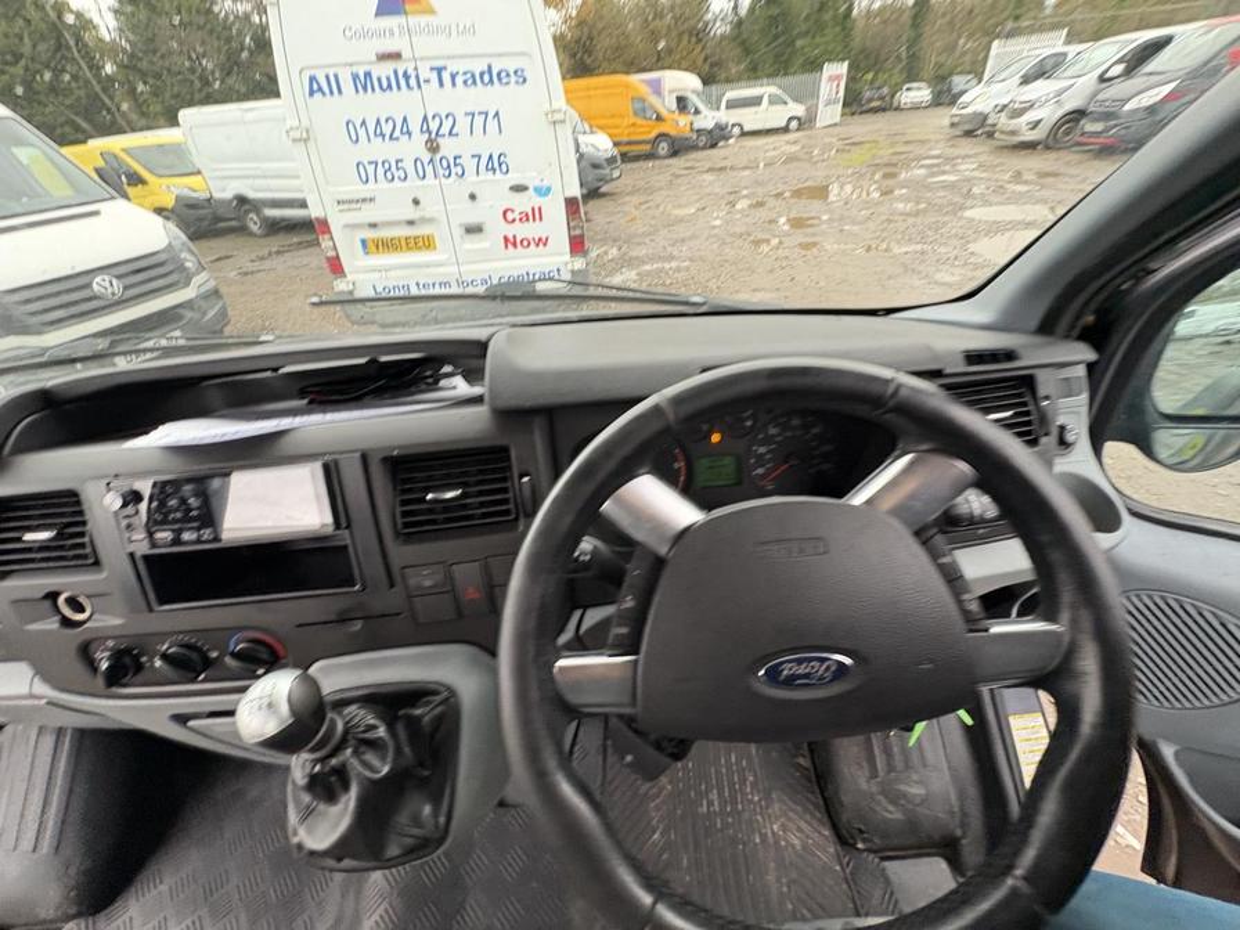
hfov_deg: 102.1
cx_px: 620
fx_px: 502
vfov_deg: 85.7
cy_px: 465
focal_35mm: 14
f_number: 2.2
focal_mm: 2.22
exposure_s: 1/60
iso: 250
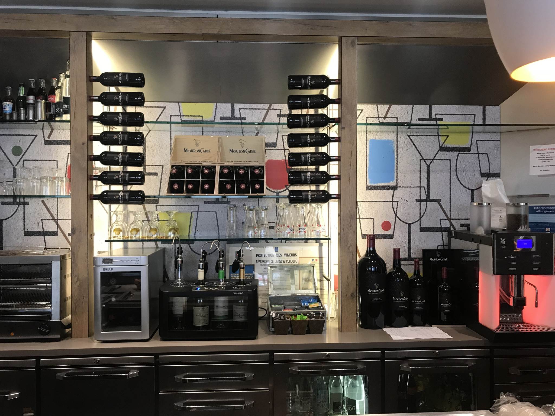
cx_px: 278
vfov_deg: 49.7
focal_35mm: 28
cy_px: 208
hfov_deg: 63.4
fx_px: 449
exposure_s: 1/25
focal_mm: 3.99
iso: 40
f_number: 1.8
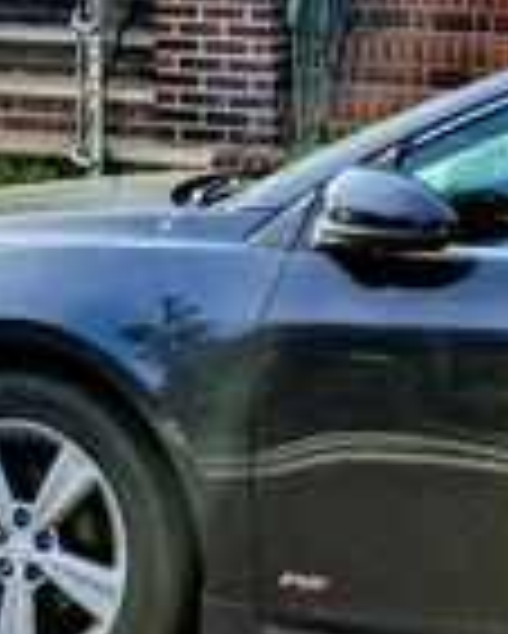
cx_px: -36
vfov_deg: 14.8
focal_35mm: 111
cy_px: -555
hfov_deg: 13.6
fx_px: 2084
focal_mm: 5.23
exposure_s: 1/953
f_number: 1.8
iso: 50
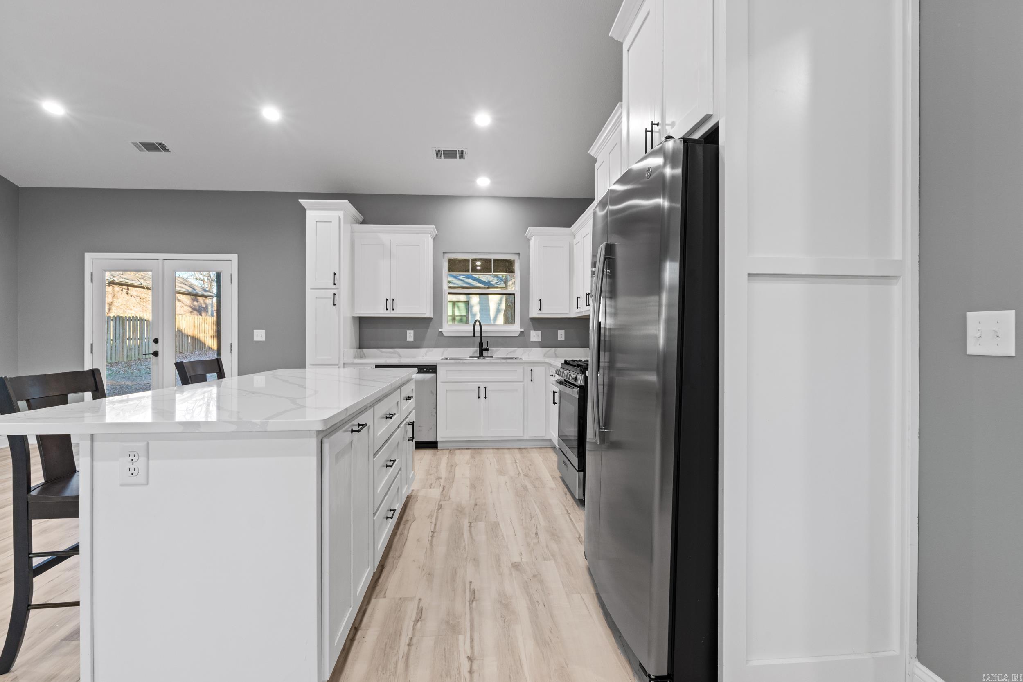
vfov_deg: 71.1
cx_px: 512
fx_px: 477
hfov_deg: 94.0
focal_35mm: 17
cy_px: 341
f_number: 9
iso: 200
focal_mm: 11.2
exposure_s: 1/2
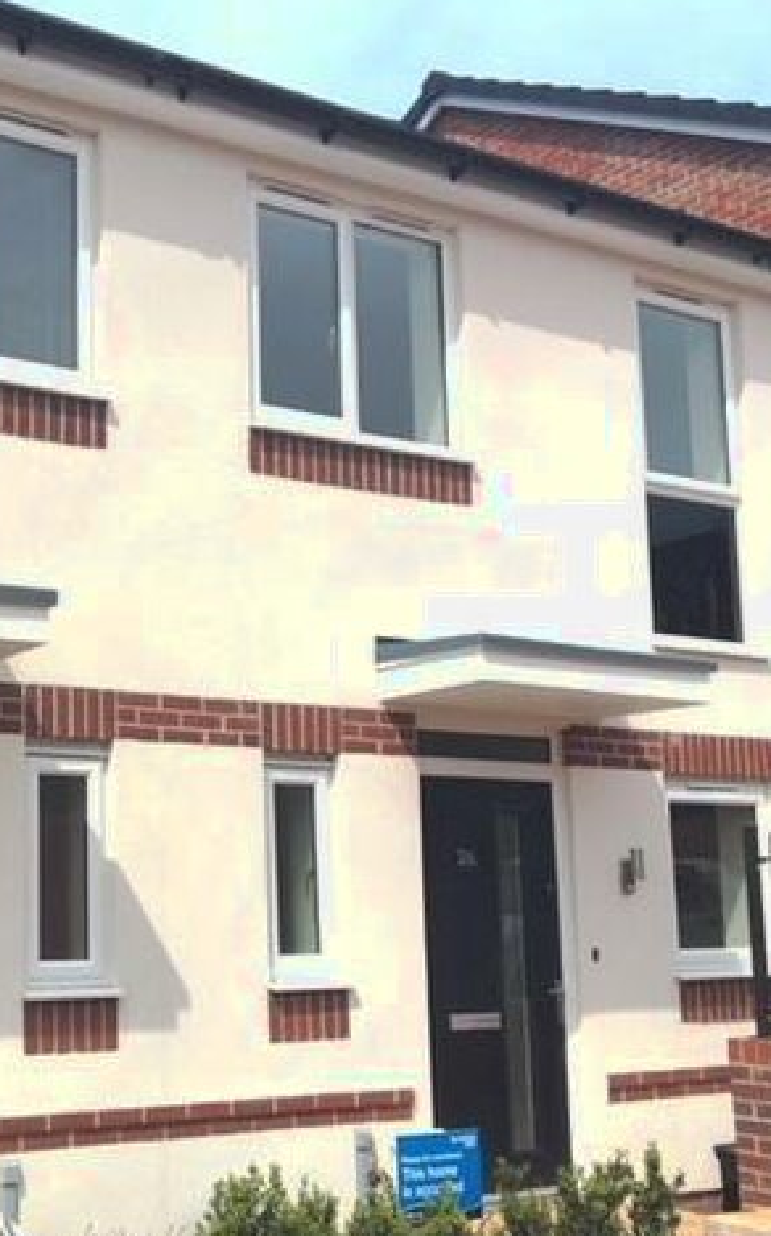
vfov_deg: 43.5
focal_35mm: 46
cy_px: 680
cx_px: 50
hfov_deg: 26.8
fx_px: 1548
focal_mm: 4.15
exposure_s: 1/1570
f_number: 2.2
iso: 25
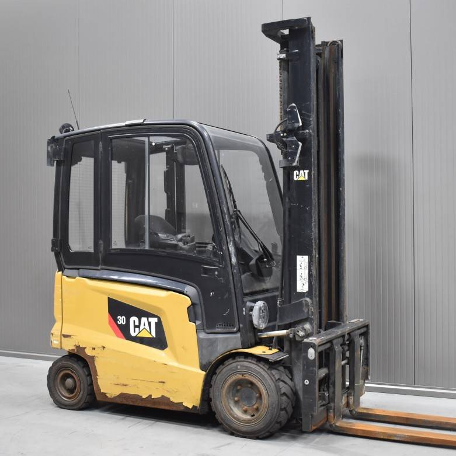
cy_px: 233
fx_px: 700
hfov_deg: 36.1
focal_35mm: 47
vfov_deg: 36.1
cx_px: 234
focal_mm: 24
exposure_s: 1/40
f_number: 4.5
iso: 1250
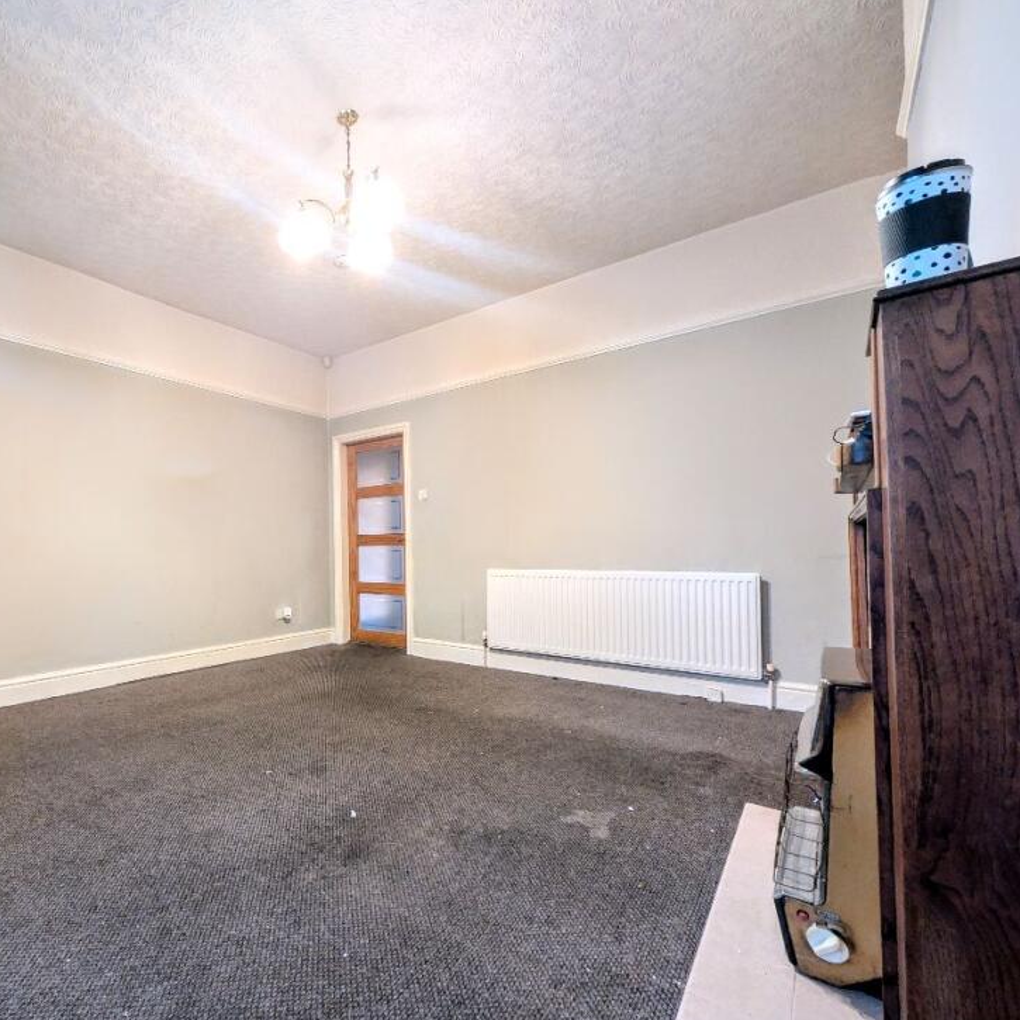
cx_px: 301
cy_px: 538
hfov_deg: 86.2
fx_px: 500
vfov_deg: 91.0
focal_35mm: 15
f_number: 1.7
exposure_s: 1/15
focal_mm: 2.02
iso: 213
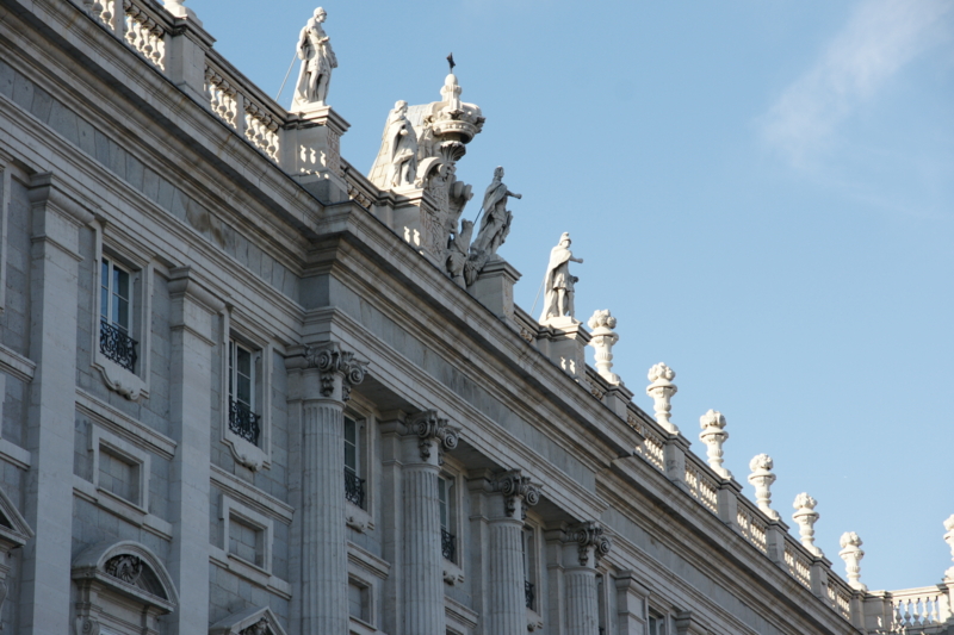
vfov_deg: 13.0
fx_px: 2782
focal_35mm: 105
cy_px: 318
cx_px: 477
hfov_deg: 19.5
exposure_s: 1/320
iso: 200
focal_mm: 70
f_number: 7.1
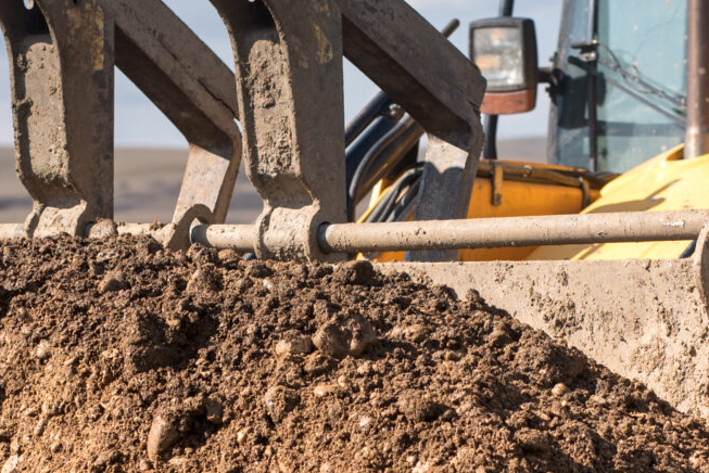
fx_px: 3862
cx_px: 535
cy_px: 446
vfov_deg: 7.0
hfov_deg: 10.5
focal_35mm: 196
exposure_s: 1/1250
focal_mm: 50
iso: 100
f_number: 3.2
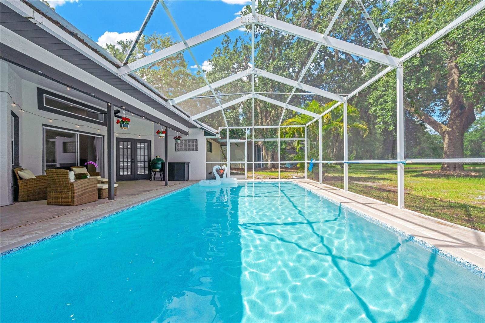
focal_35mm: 14
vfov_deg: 81.2
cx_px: 242
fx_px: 189
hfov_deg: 104.3
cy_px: 162
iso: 250
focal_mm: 14
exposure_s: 1/160
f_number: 10
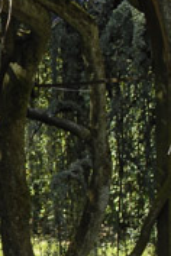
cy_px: 236
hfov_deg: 5.7
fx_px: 1653
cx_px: -215
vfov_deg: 8.8
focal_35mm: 232
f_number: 7.1
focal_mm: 28
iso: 160
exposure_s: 1/100
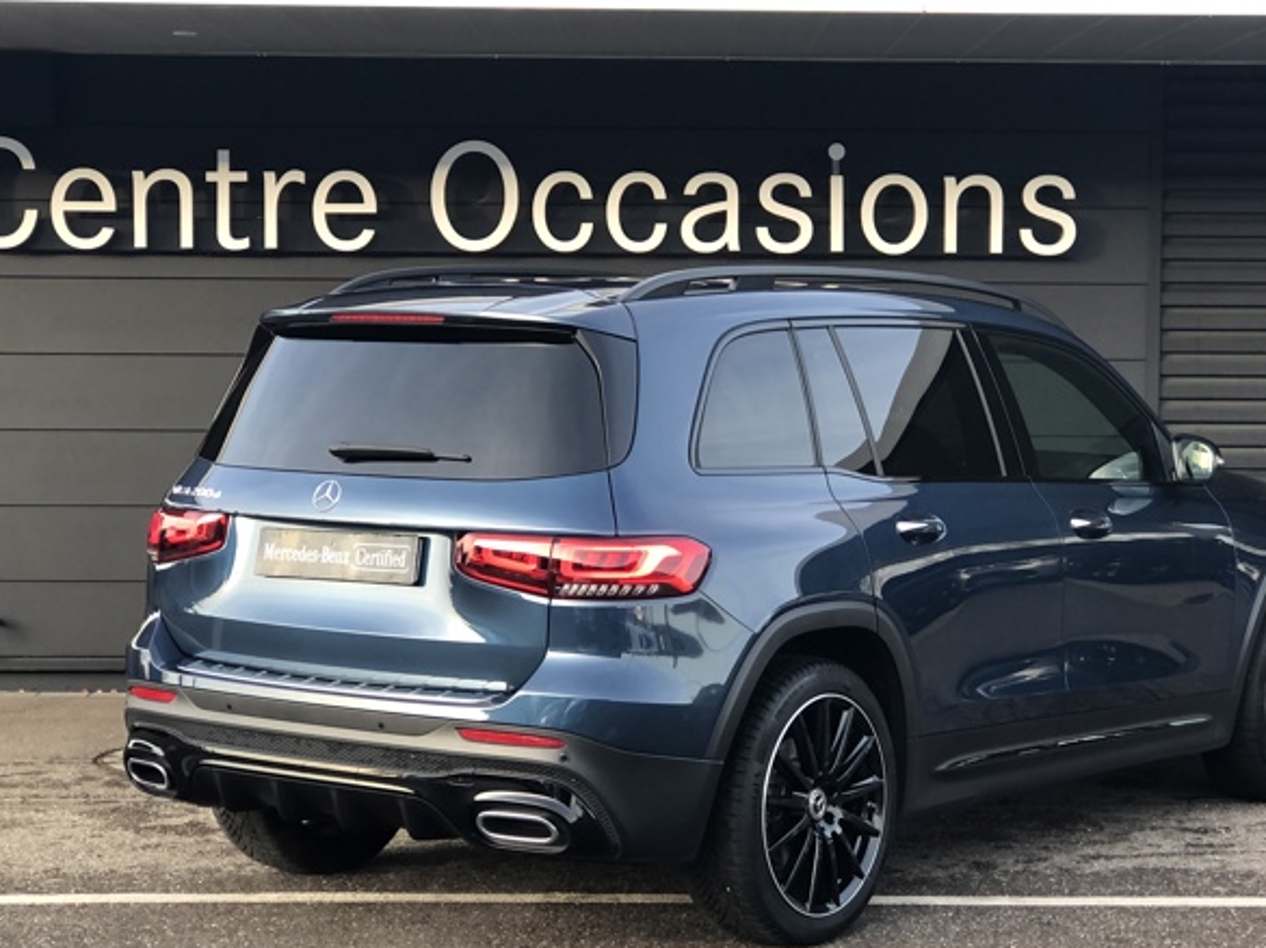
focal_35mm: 78
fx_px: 2851
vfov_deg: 18.9
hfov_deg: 25.0
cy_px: 496
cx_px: 710
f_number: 2.8
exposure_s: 1/30
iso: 25
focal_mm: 6.6
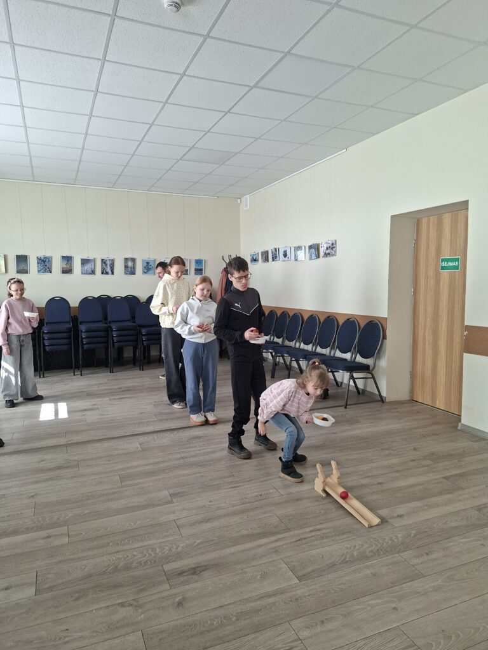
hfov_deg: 58.9
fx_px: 432
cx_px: 244
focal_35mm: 23
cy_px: 325
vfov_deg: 73.9
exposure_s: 1/100
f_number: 1.8
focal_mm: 5.54
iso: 125
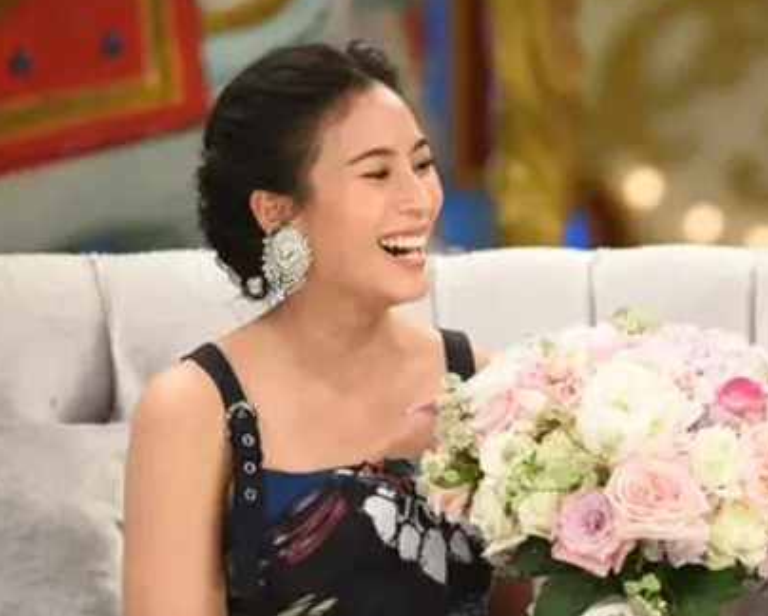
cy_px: 380
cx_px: 700
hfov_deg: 5.3
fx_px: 8236
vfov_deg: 4.3
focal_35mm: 362
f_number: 3.5
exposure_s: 1/250
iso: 800
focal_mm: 200
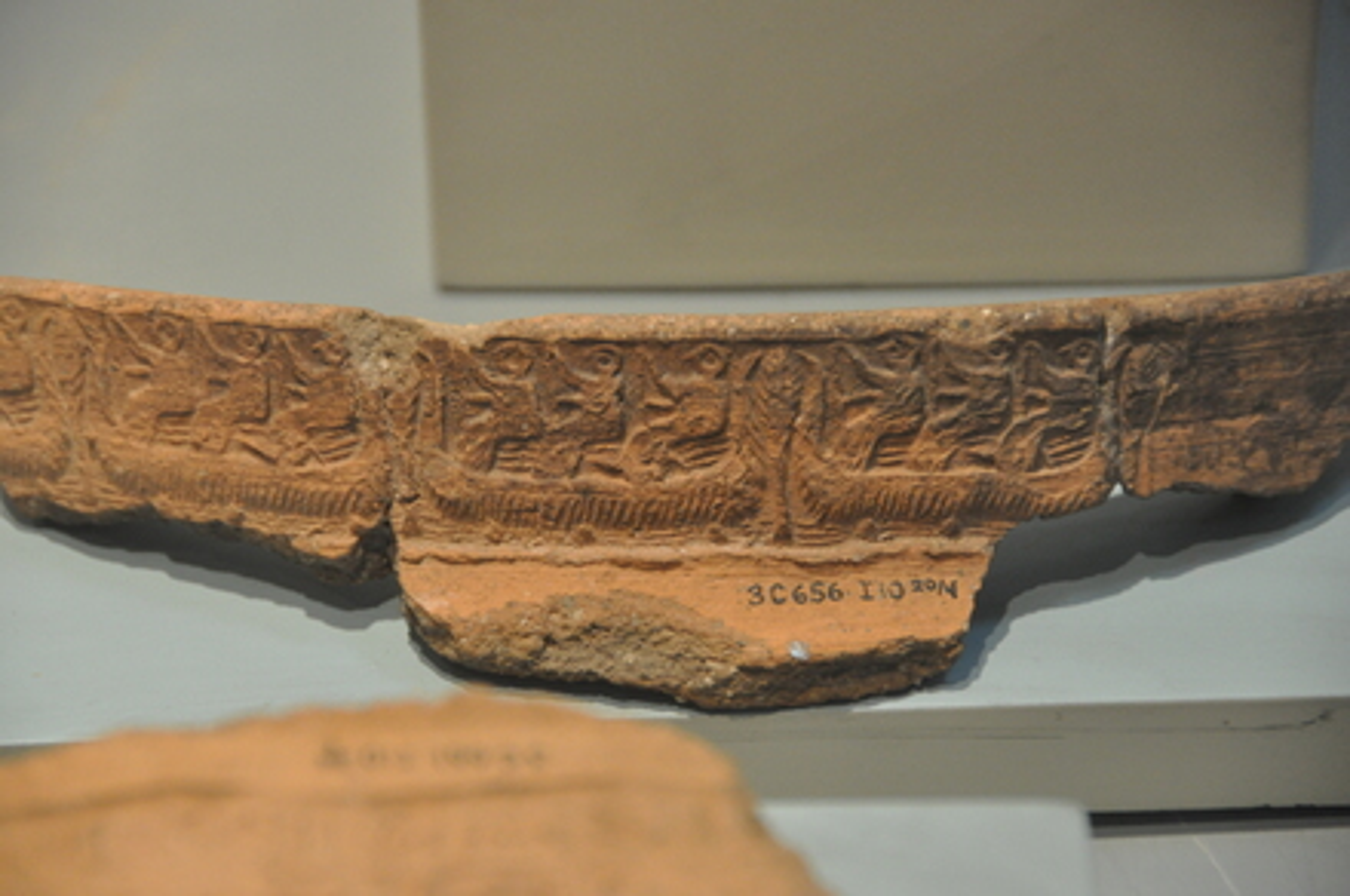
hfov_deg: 6.9
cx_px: 675
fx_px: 11233
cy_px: 448
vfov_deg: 4.6
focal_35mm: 300
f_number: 5.6
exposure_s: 1/100
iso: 1600
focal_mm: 200
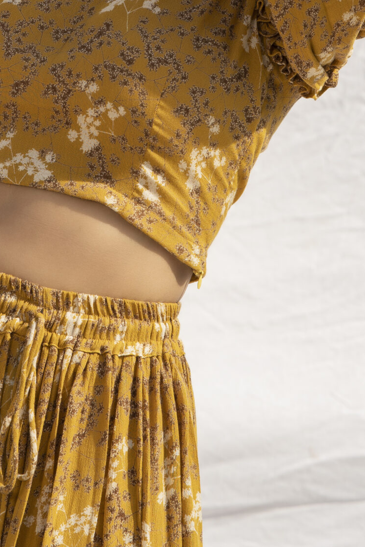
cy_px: -62
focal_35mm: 194
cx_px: 93
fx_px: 2950
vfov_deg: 10.5
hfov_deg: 7.1
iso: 100
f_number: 4.5
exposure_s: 1/800
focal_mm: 85
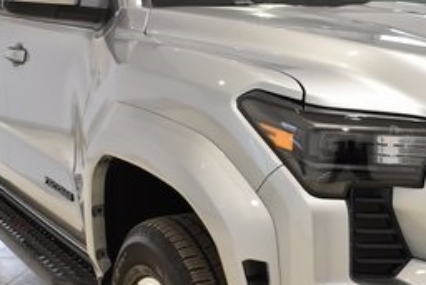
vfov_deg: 18.2
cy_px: 191
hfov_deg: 26.3
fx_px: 888
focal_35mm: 75
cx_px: 358
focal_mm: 20
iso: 160
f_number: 3.8
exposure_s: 1/30
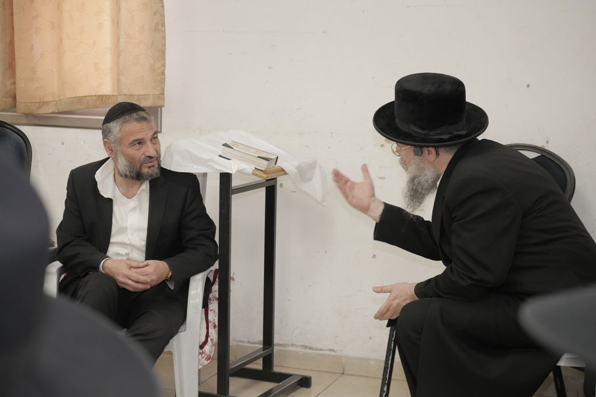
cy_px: 198
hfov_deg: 26.0
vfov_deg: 17.5
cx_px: 298
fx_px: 1291
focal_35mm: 78
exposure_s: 1/160
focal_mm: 38
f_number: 2.8
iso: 640
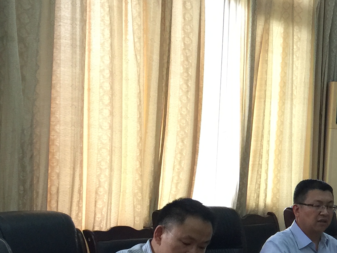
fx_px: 896
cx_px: 510
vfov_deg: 15.9
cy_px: 216
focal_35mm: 92
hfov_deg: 18.7
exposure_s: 1/33
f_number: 2.2
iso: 64
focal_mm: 4.15
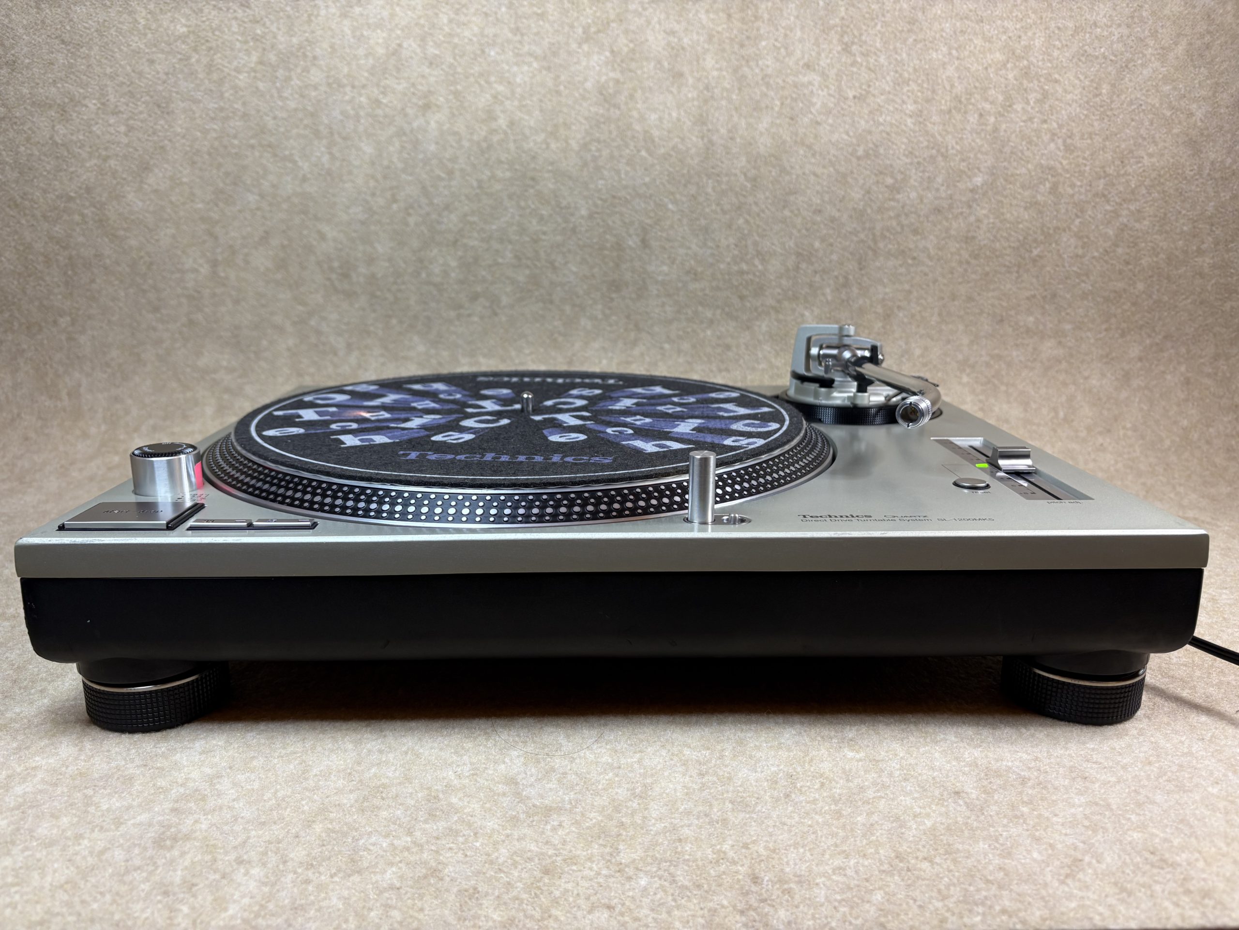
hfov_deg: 67.3
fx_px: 931
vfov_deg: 53.1
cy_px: 465
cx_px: 620
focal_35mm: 26
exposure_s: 1/100
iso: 80
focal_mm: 5.96
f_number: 1.6
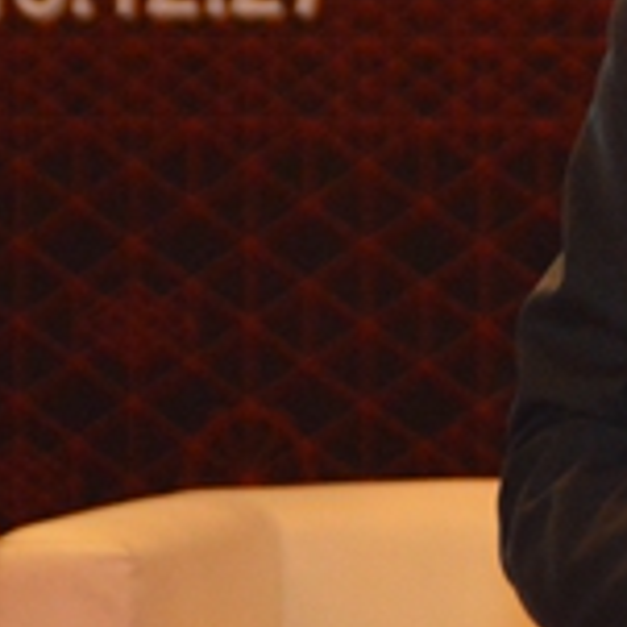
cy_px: -87
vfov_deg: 3.2
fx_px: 11209
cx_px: 992
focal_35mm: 547
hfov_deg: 3.2
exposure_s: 1/60
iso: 3200
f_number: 5.6
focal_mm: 100
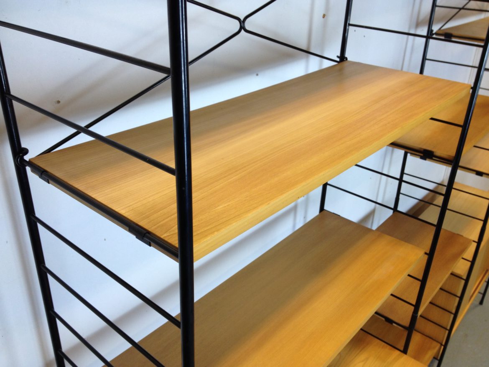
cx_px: 244
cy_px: 184
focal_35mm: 35
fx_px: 495
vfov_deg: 40.7
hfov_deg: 52.6
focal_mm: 4.28
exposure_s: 1/40
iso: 64
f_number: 2.4
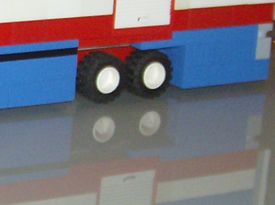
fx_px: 1372
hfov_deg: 11.2
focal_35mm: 173
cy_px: 81
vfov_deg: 8.6
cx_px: -77
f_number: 2.8
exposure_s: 1/60
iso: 200
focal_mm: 6
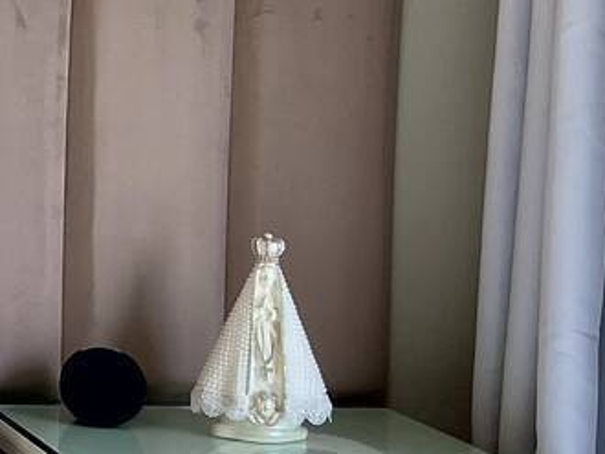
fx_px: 1906
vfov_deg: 13.5
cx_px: -675
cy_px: 81
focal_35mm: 109
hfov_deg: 14.4
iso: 64
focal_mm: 5.1
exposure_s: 1/120
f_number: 1.6
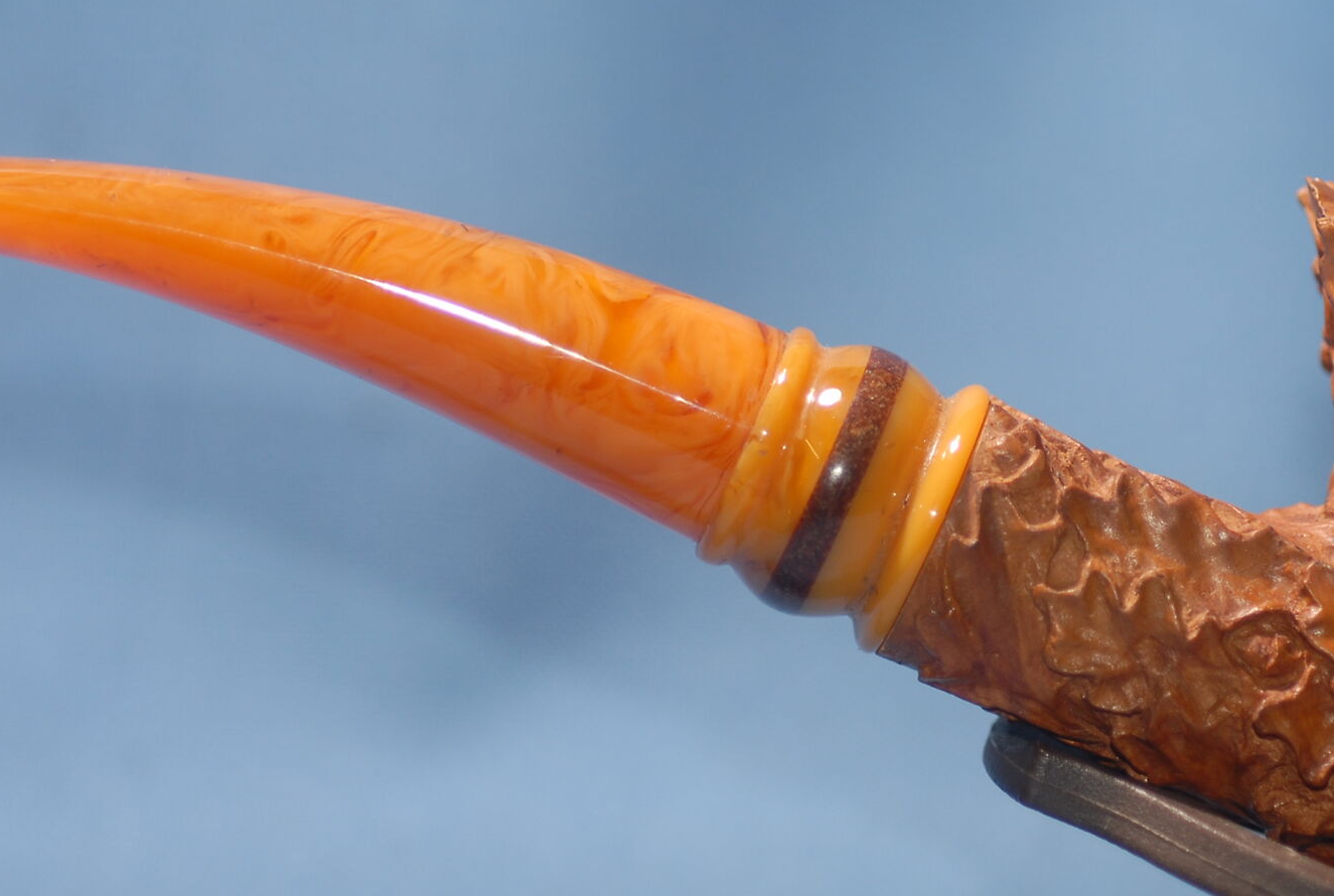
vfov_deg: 8.5
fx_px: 6054
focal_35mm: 163
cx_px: 944
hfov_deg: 12.5
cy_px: 394
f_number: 3.2
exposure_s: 1/80
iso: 100
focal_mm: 60
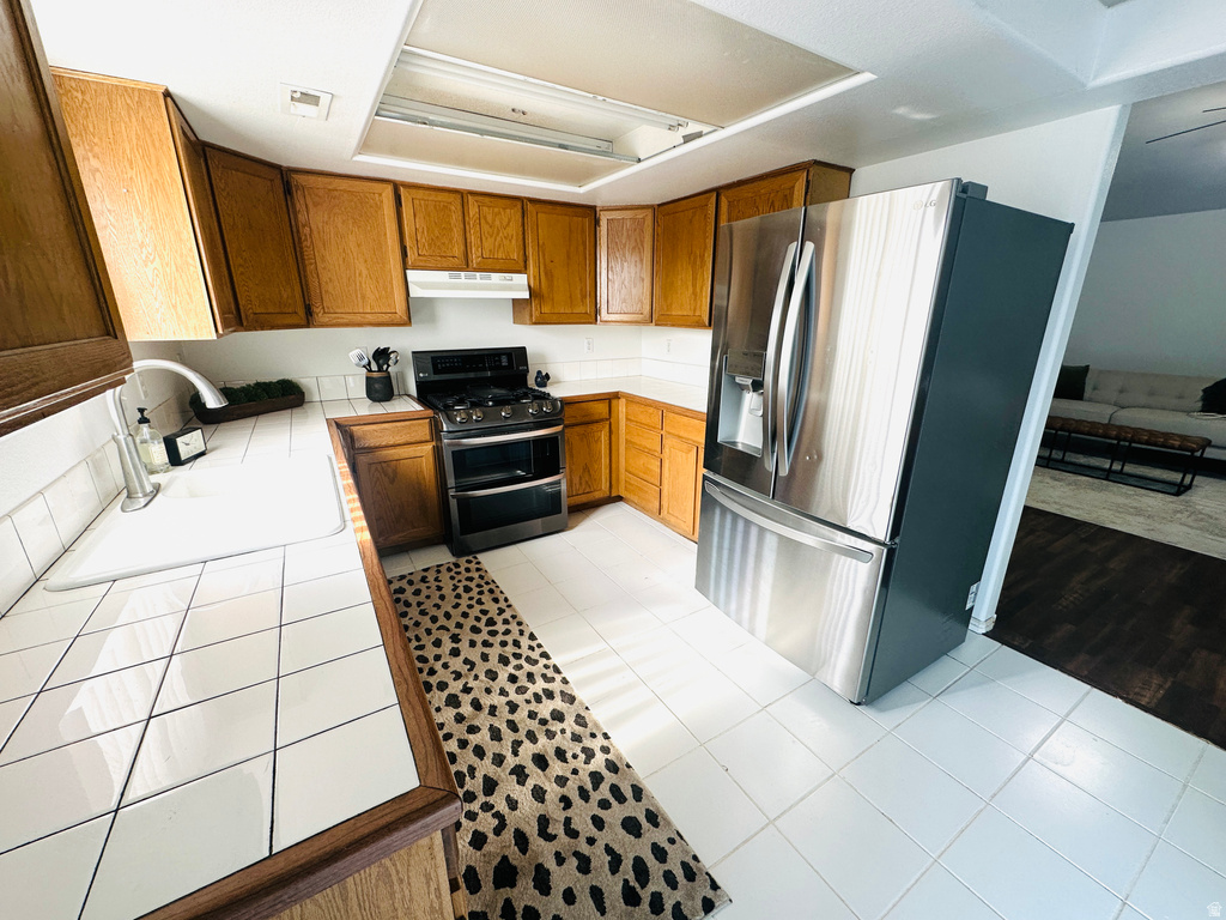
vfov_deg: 85.7
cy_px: 460
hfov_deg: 102.1
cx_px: 613
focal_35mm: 14
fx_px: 496
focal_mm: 2.22
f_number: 2.2
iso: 80
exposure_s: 1/99
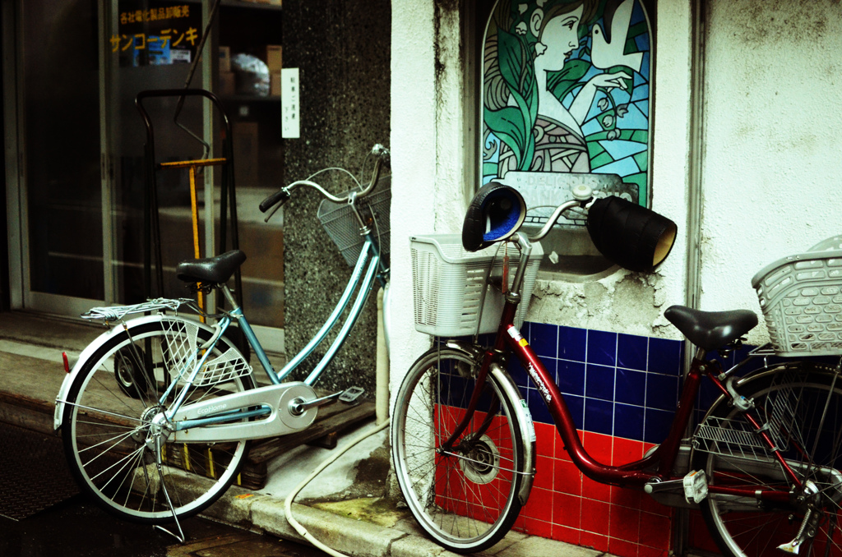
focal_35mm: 52
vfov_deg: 25.6
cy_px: 278
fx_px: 1225
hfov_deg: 37.9
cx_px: 421
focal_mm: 35
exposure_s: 1/1000
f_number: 2
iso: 2200
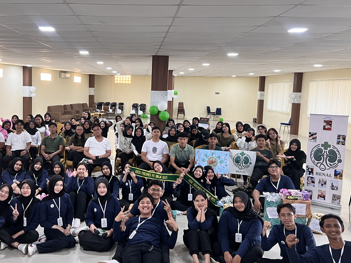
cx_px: 117
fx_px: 365
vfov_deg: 39.6
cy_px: 125
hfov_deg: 50.4
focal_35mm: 36
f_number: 1.5
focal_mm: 5.7
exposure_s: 1/50
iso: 200
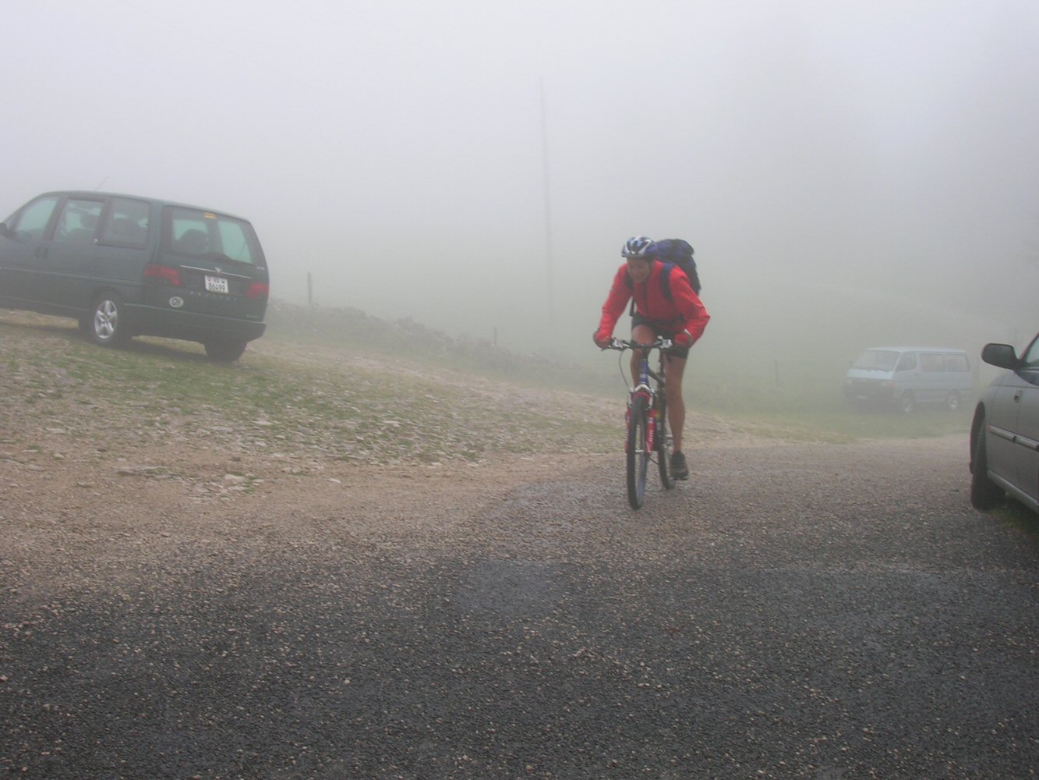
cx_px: 520
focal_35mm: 46
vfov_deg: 31.5
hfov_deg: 41.2
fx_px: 1381
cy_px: 390
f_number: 5.4
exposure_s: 1/55.5
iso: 50
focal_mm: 7.7
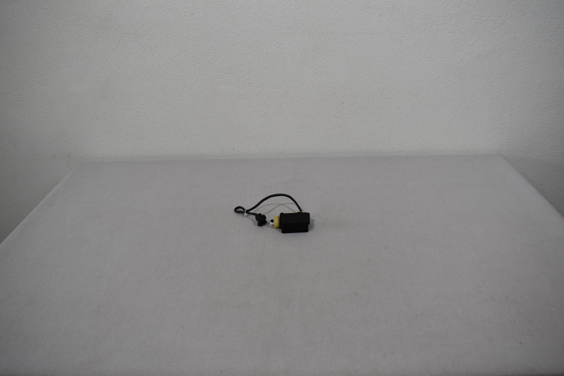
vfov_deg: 43.6
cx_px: 282
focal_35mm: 30
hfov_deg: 61.9
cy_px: 188
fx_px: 470
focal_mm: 20
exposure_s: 1/125
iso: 250
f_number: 5.6
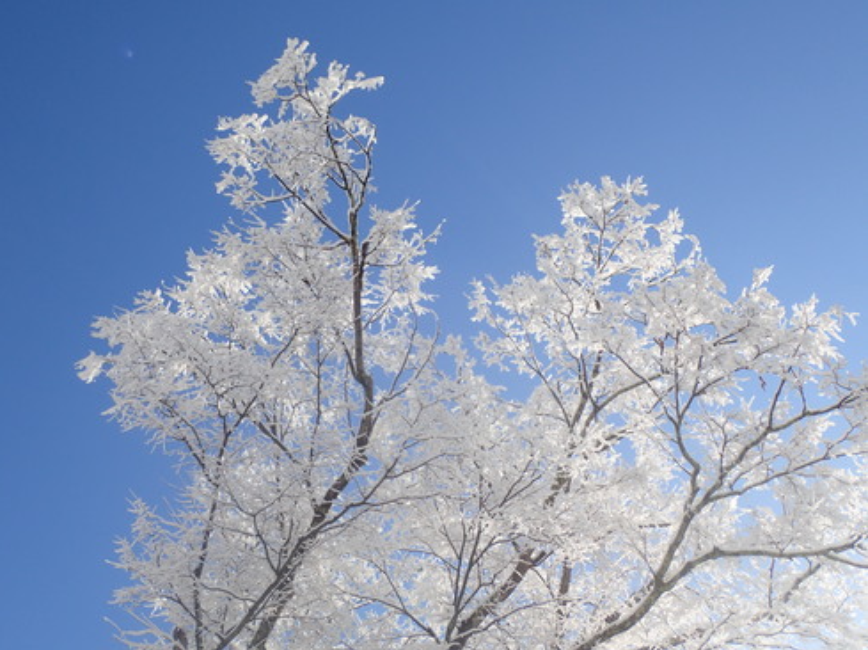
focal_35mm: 44
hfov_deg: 43.0
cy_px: 319
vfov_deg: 32.8
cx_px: 426
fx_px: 1102
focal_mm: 7.86
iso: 100
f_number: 4
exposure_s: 1/800
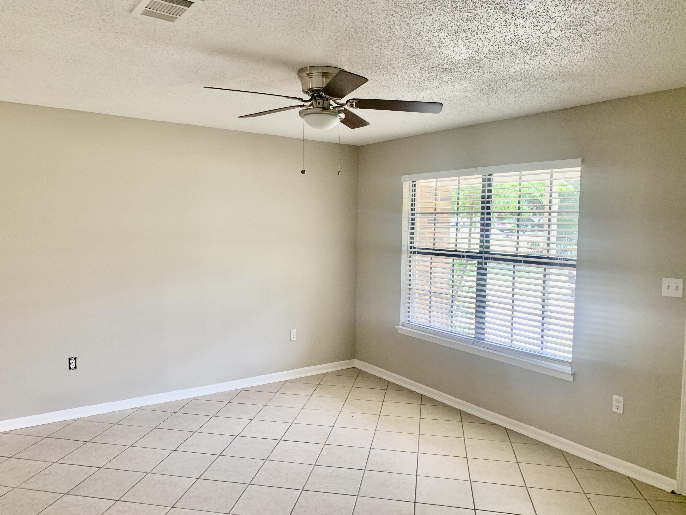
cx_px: 343
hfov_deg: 67.3
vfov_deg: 53.1
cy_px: 258
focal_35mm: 26
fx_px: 515
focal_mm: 4.25
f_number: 1.8
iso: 100
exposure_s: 1/121
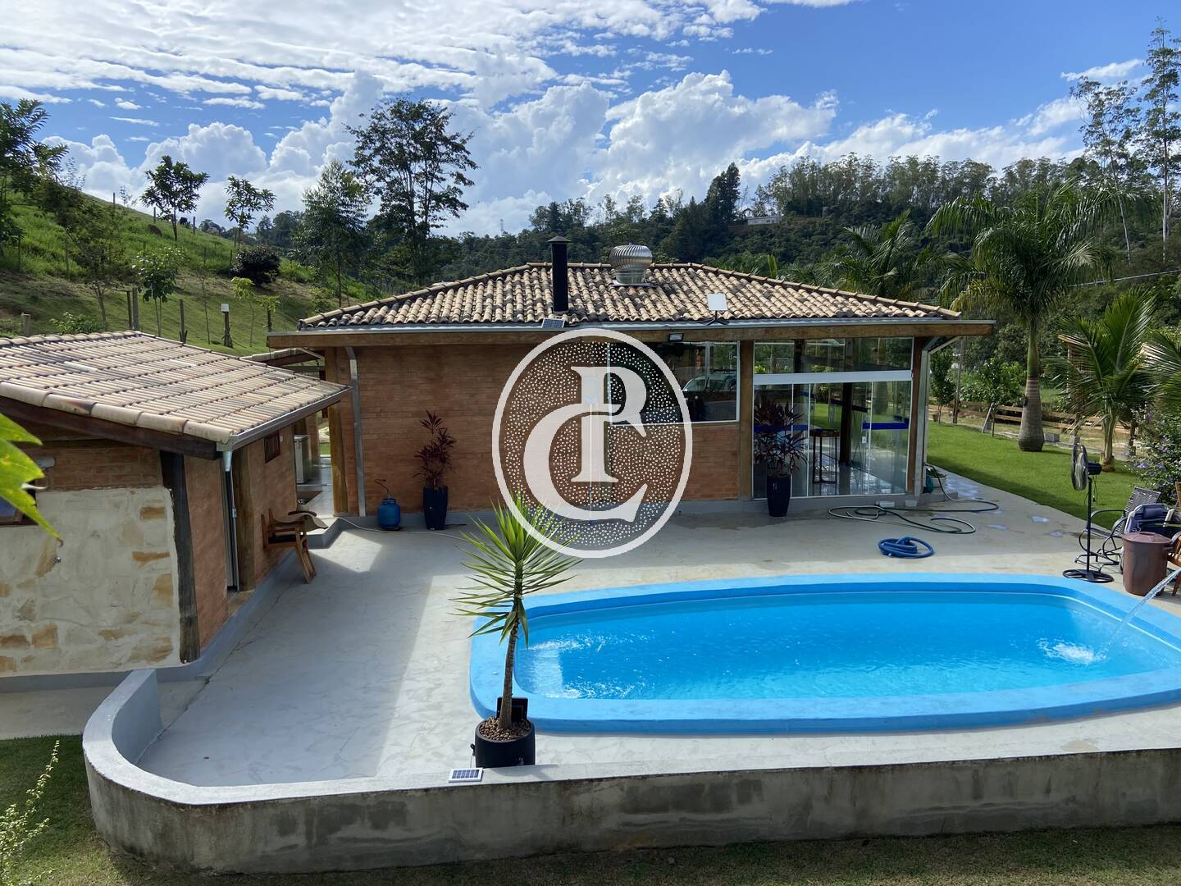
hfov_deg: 67.3
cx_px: 590
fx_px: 887
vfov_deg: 53.1
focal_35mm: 26
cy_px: 443
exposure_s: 1/2890
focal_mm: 4.25
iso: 32
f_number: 1.8
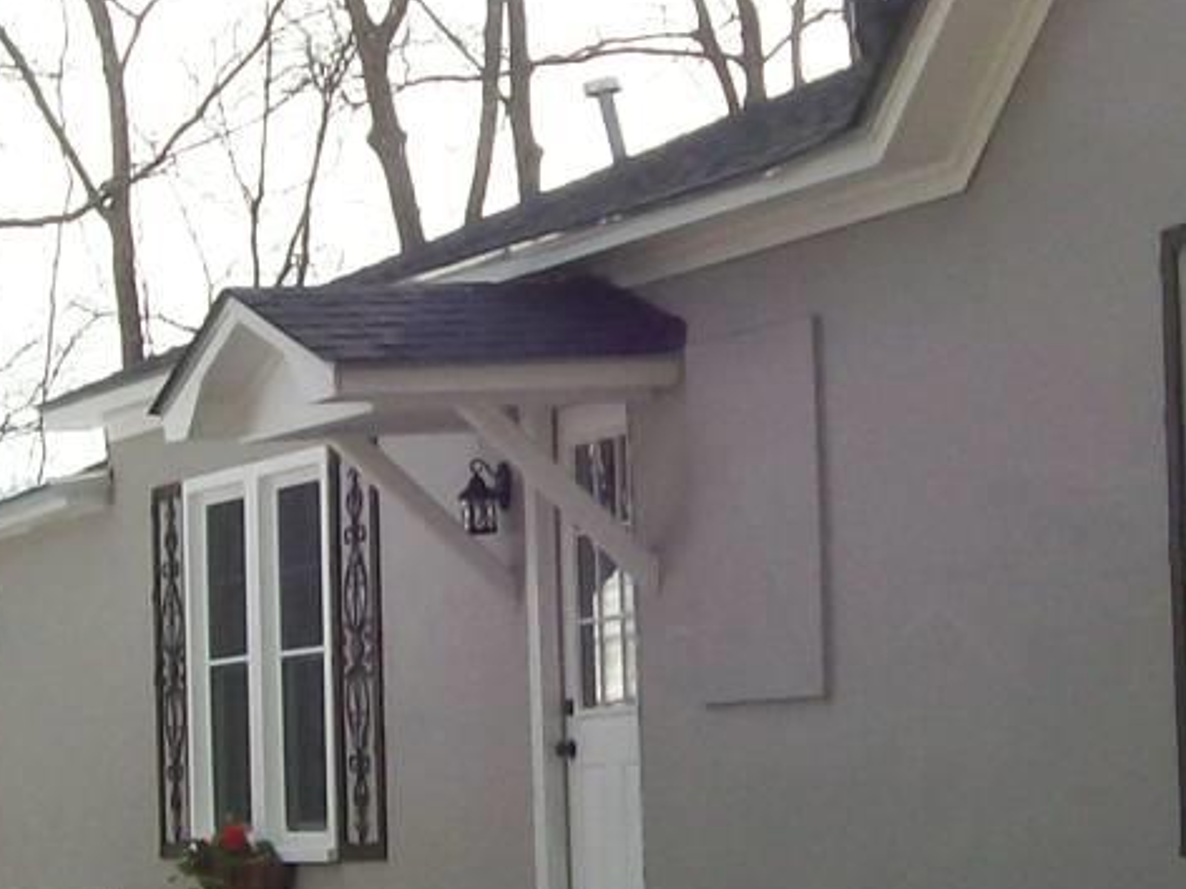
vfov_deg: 12.1
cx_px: 606
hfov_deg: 16.1
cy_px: 565
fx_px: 4180
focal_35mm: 122
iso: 80
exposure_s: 1/376
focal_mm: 6
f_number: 4.8
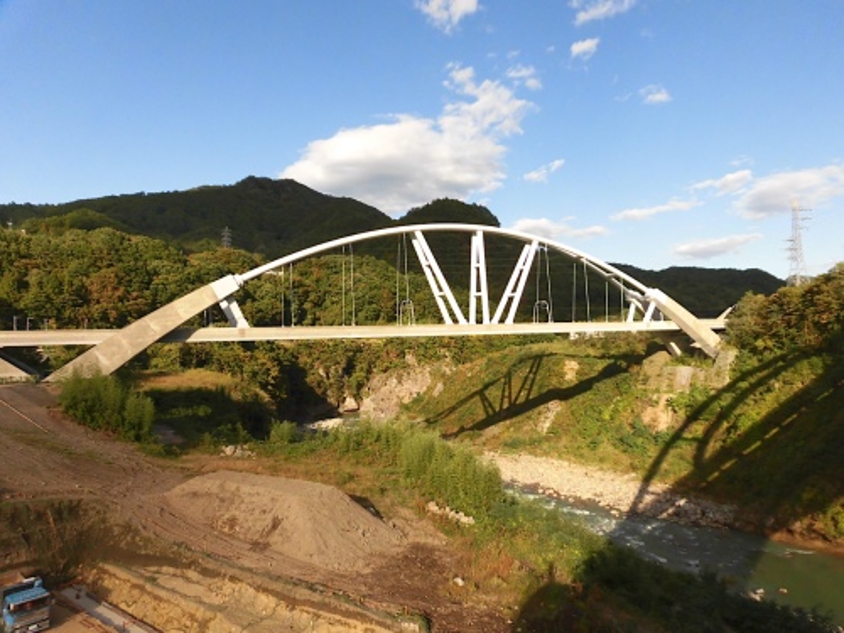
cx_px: 422
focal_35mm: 24
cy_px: 316
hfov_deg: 71.6
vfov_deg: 56.8
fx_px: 585
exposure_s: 1/1000
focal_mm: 4.3
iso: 100
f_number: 3.1
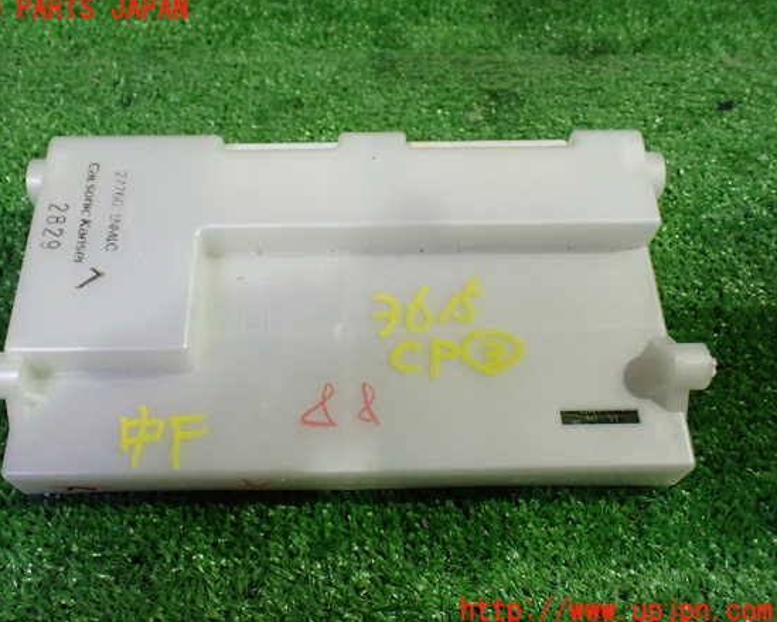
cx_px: 355
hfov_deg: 55.6
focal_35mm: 32
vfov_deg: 45.8
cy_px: 310
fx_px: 736
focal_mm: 5.4
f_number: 2.3
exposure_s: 1/80
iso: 800
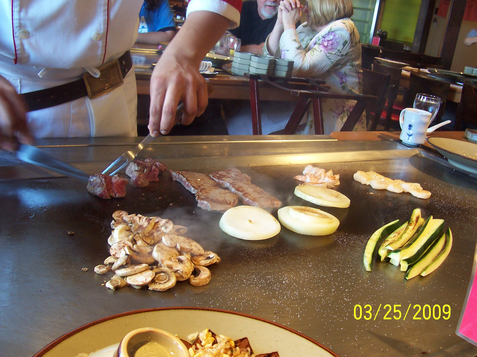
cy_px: 178
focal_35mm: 37
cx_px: 238
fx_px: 510
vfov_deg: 38.7
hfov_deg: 50.1
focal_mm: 5.6
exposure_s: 1/30
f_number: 2.8
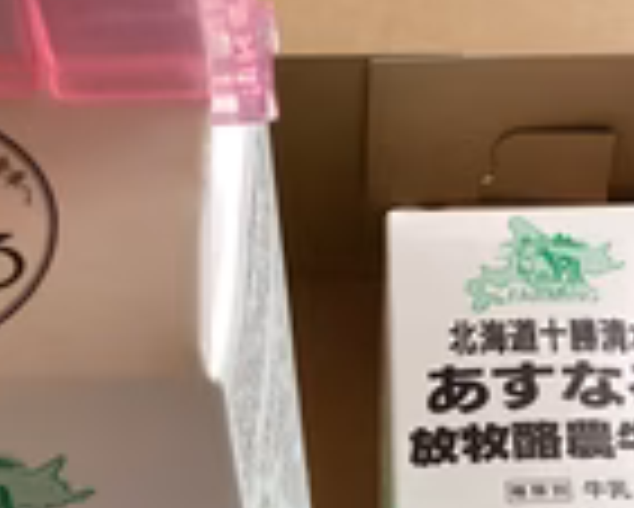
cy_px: 495
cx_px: 391
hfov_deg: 22.2
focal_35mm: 86
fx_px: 1615
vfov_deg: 17.5
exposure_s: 1/50
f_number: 2.4
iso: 125
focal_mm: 3.3
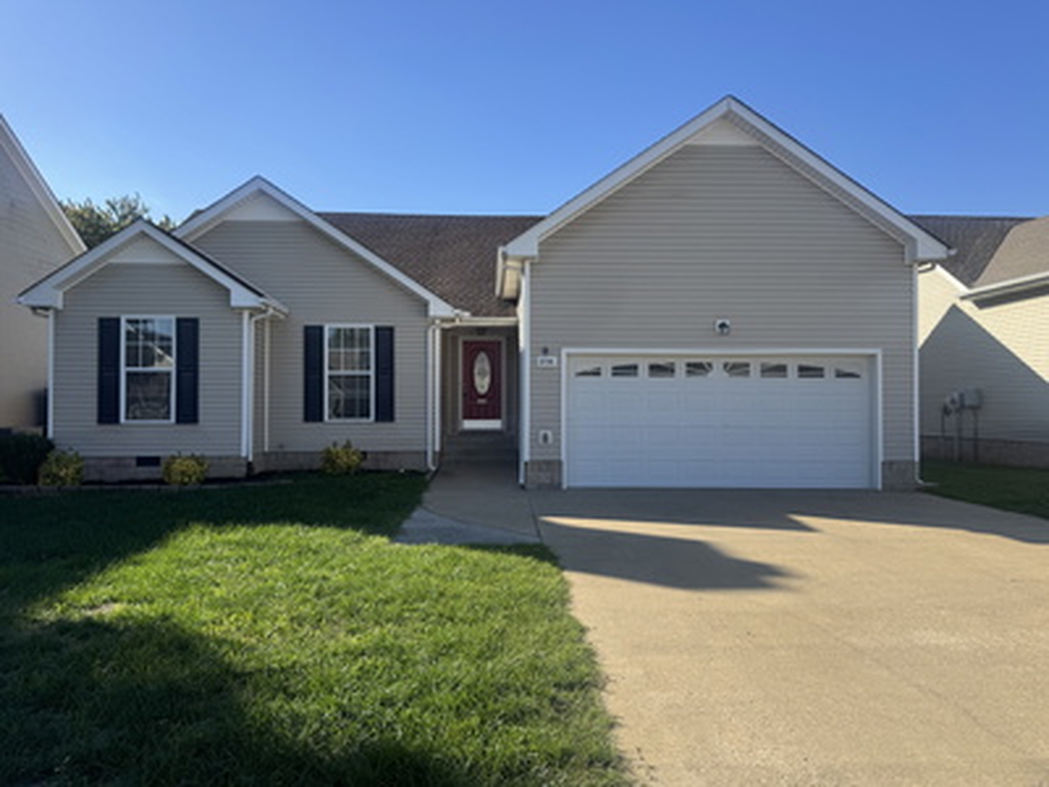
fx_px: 727
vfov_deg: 56.8
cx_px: 524
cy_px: 394
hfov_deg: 71.6
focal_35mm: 24
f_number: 1.78
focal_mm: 6.76
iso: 80
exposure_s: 1/2833
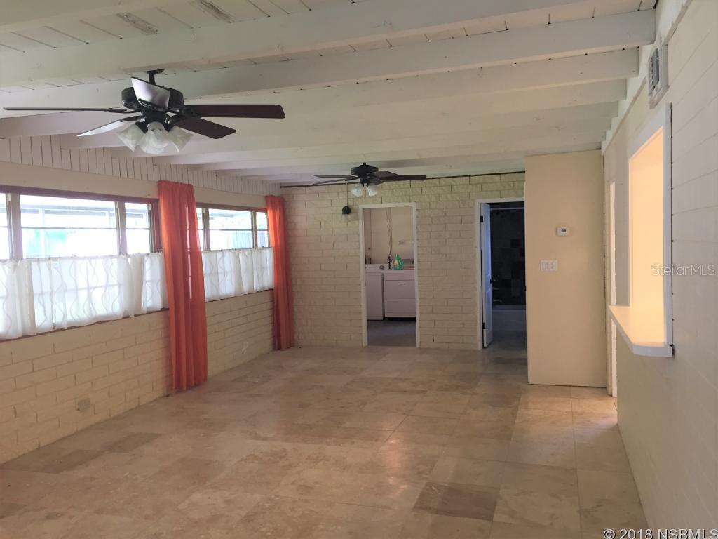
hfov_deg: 61.7
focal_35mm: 29
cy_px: 270
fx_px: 602
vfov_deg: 48.2
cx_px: 359
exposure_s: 1/30
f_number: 2.2
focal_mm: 4.15
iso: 50
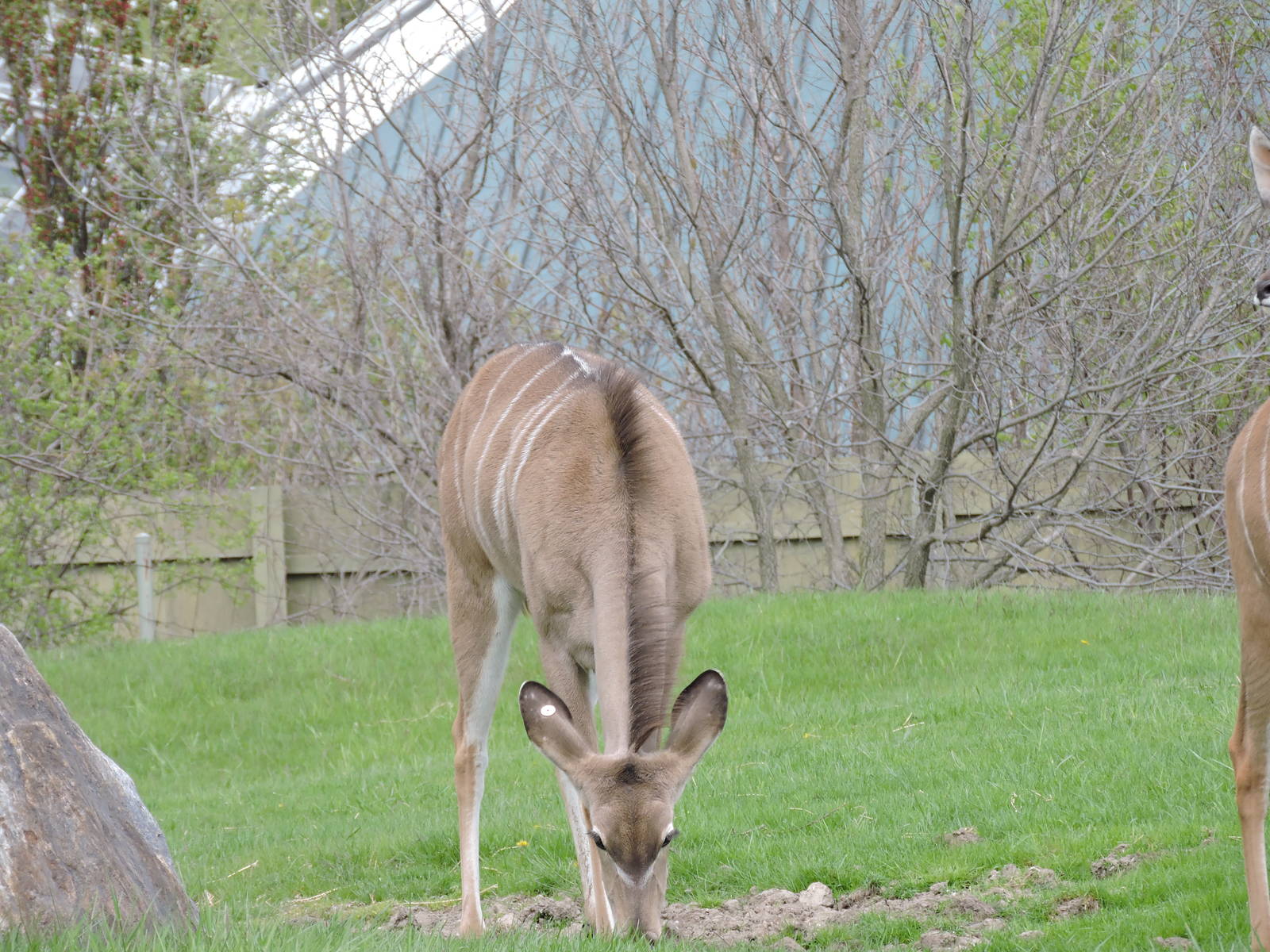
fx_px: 12841
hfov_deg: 5.7
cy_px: 476
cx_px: 635
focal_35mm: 350
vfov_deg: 4.2
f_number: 4.8
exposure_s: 1/200
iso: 160
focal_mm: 62.4
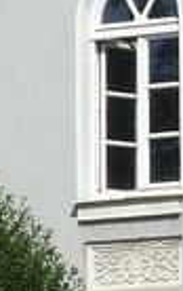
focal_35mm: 215
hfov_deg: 6.1
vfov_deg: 9.7
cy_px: 162
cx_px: 263
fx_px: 1705
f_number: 5.6
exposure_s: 1/500
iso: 80
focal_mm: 7
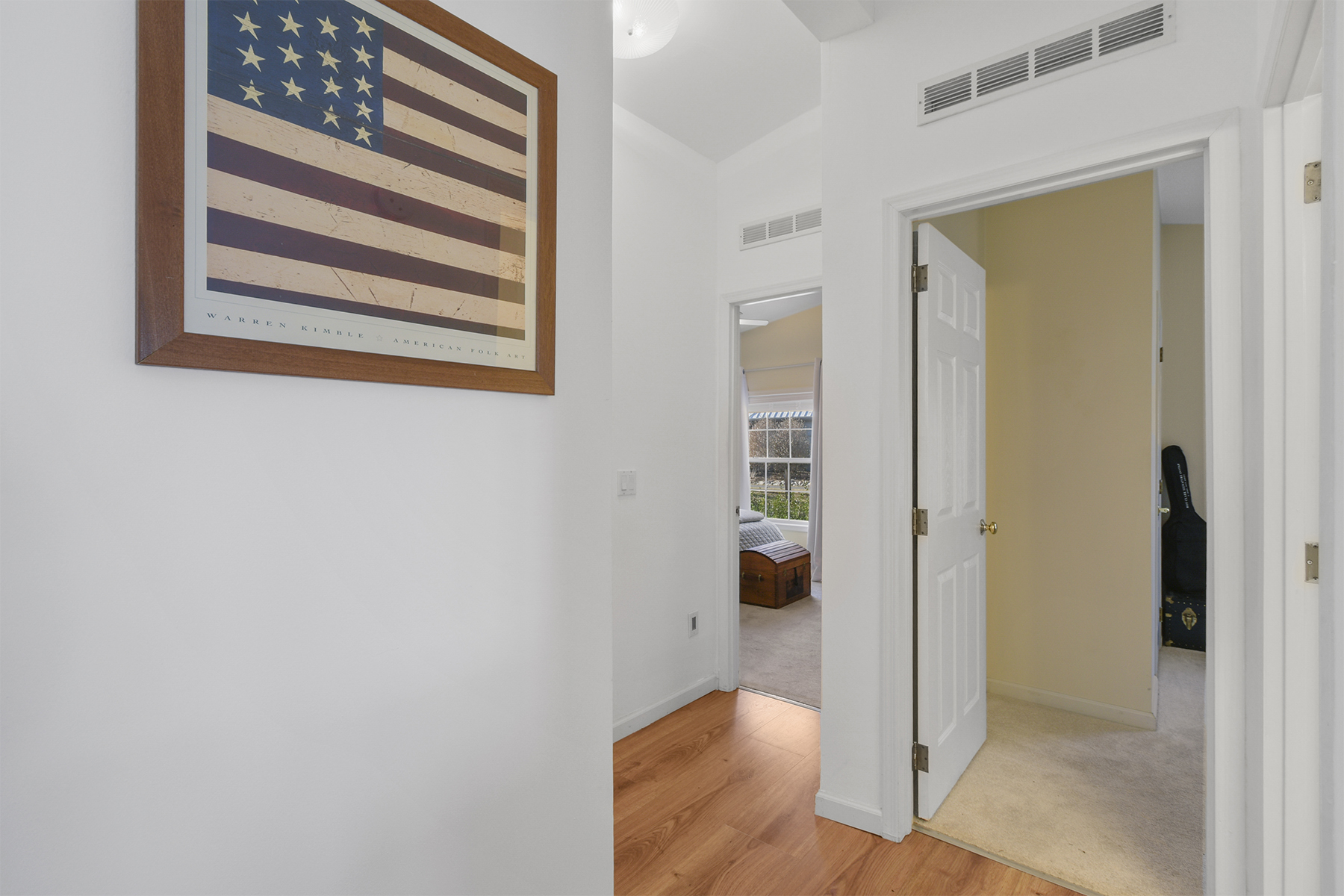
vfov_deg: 77.3
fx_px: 560
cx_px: 672
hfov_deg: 100.4
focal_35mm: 15
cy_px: 448
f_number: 9
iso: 125
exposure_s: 1/10
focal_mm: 10
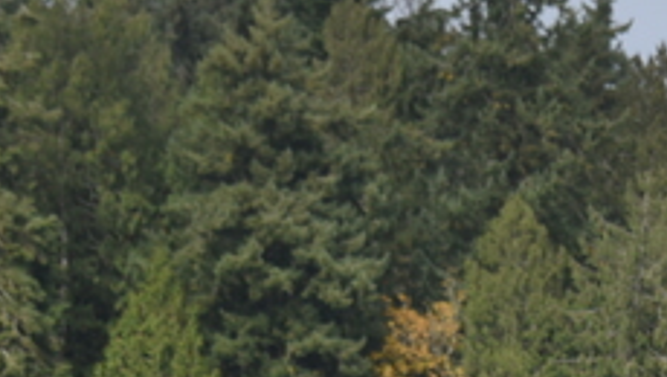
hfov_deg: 3.7
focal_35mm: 582
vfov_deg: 2.1
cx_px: 1247
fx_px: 10305
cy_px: 1006
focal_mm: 100
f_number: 8
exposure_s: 1/250
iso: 100
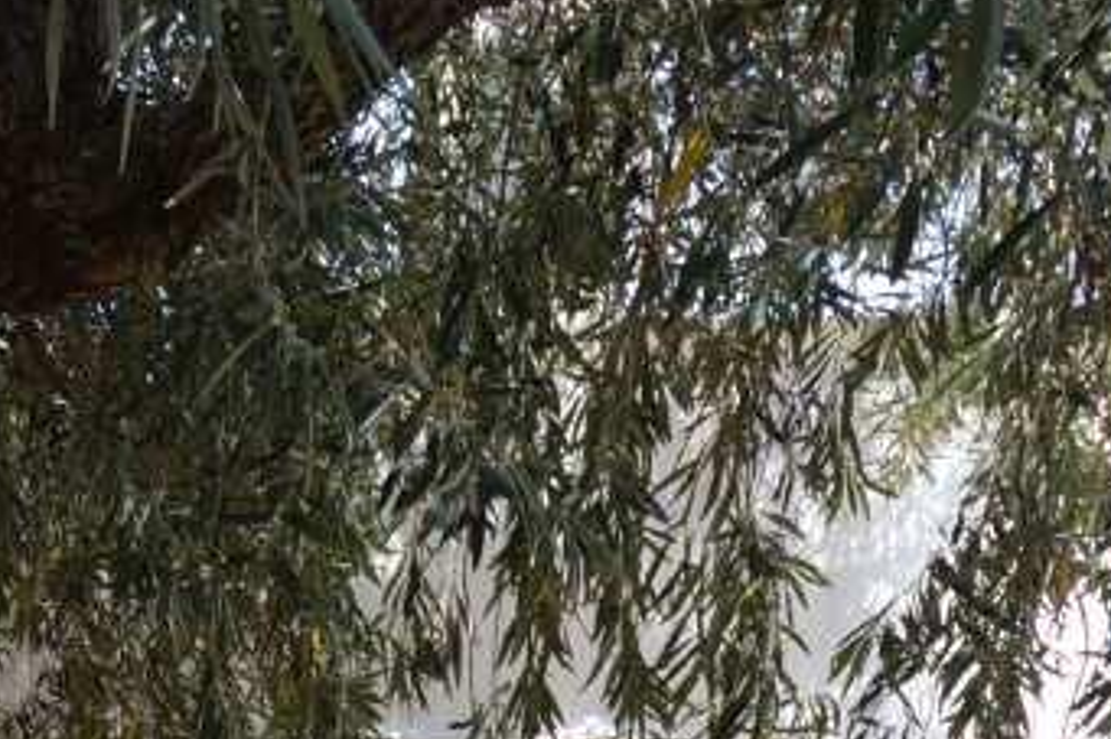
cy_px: 1082
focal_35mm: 45
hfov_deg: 38.0
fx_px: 1388
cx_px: -39
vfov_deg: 24.1
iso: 180
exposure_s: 1/125
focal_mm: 10
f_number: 5.6
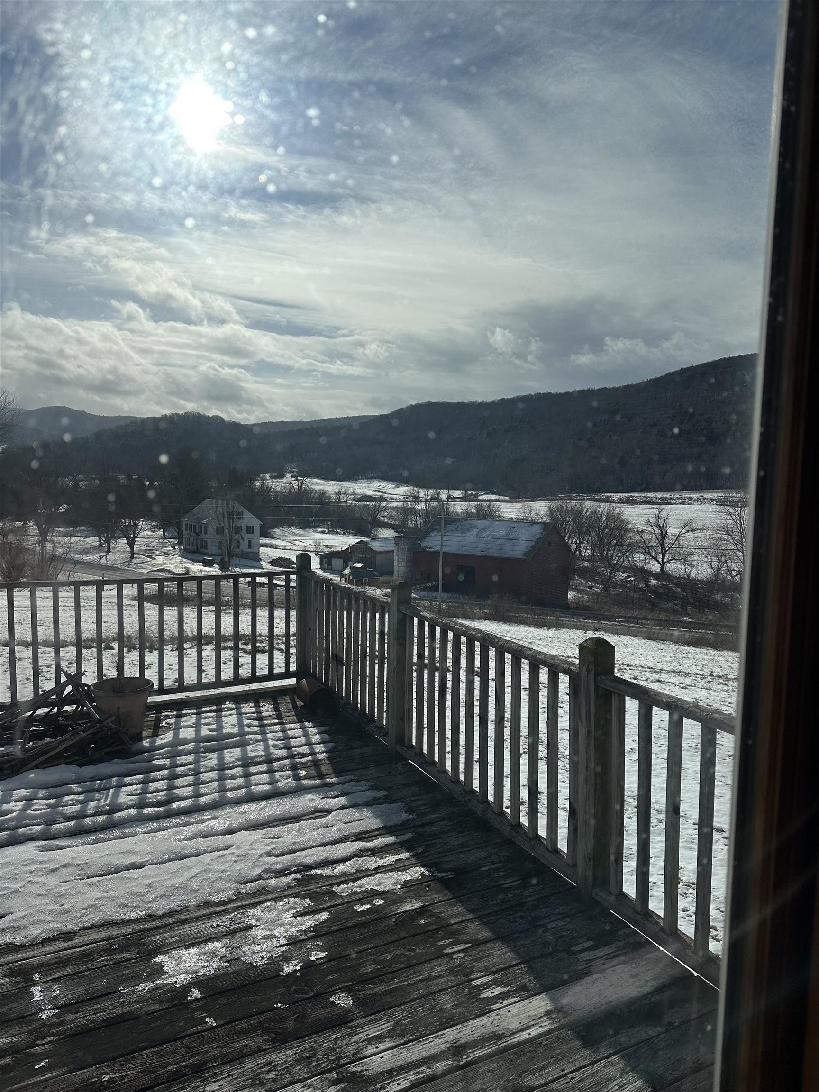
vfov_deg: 71.6
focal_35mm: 24
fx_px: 757
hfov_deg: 56.8
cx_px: 410
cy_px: 546
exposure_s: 1/18519
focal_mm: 6.86
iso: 80
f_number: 1.78
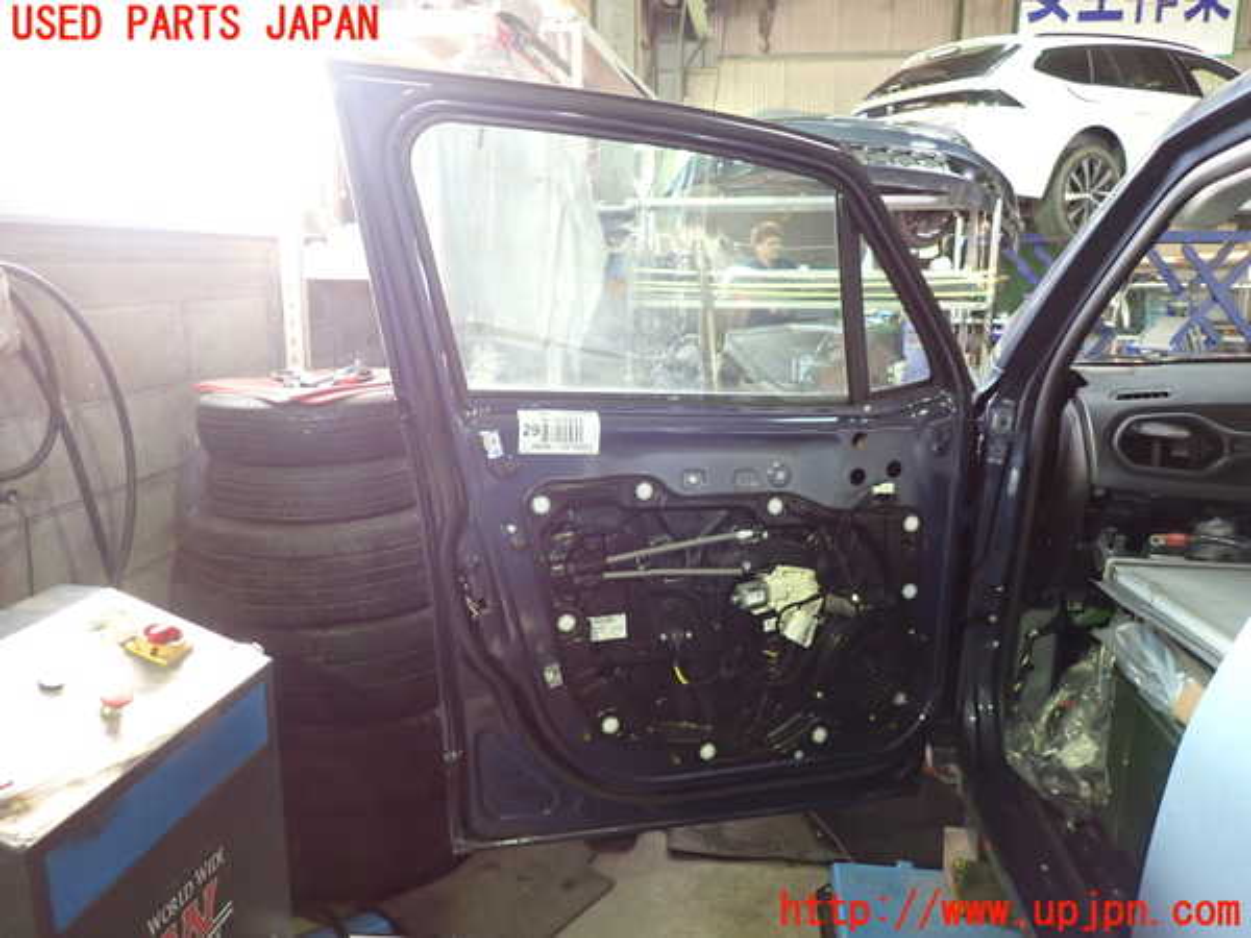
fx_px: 903
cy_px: 469
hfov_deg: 69.4
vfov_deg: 54.9
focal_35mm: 25
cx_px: 626
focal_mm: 4.5
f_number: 2
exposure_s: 1/30
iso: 400
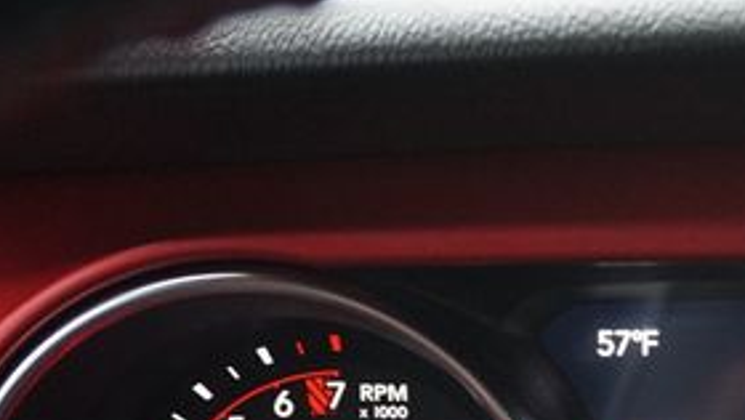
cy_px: 516
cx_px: 785
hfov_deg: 23.4
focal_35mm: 86
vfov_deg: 13.7
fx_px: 1700
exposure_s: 1/60
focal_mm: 24
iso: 1250
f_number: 4.5
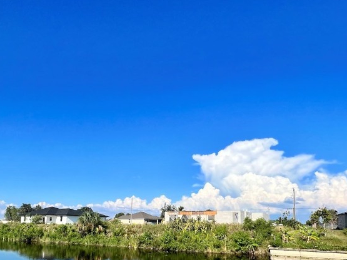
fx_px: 241
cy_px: 196
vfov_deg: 54.1
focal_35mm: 24
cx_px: 163
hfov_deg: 71.5
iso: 32
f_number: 1.8
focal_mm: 1.57
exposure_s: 1/3040
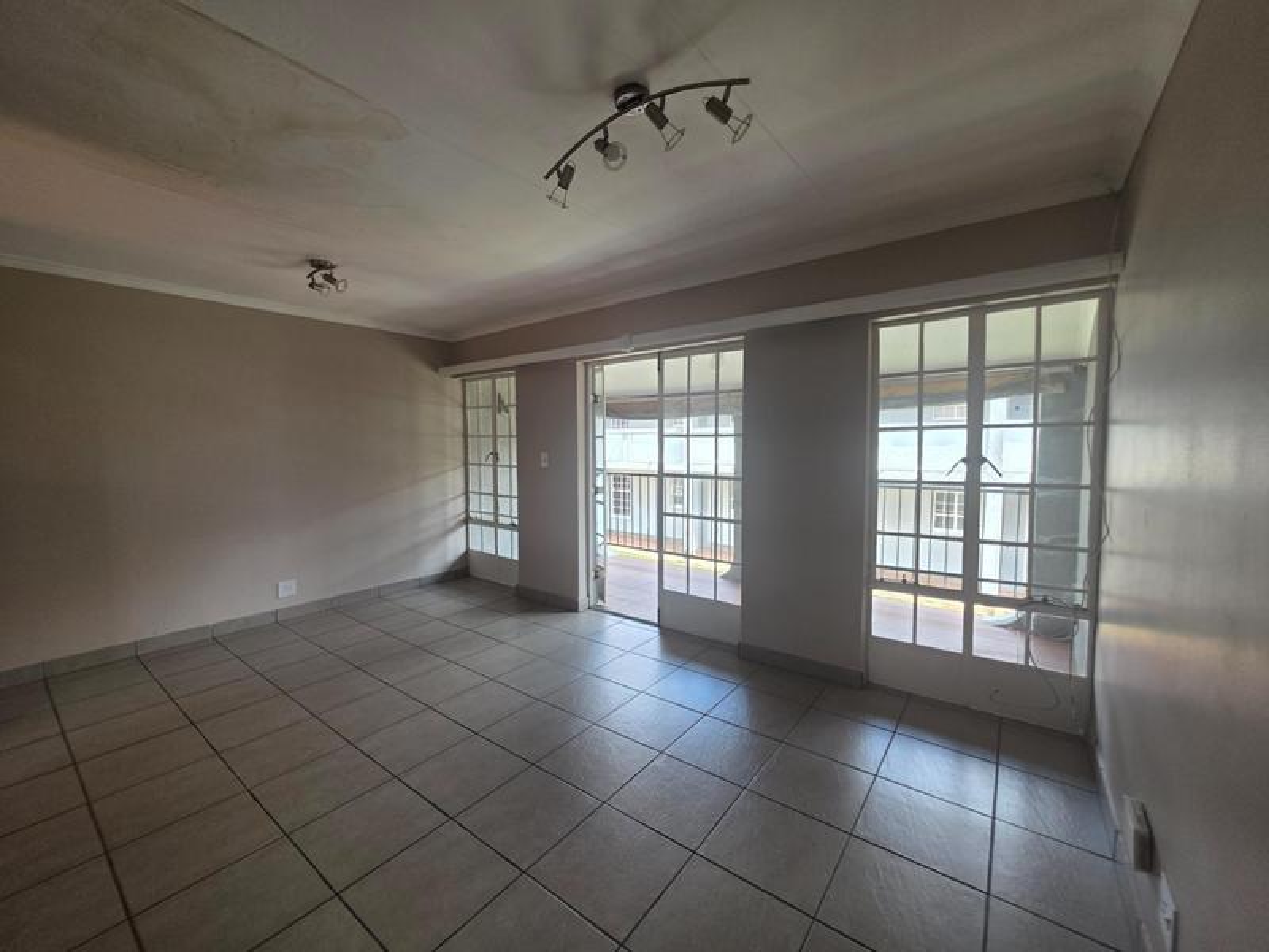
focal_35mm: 13
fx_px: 477
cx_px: 634
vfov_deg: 89.9
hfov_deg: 106.2
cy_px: 476
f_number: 1.9
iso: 50
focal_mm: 2.2
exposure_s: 1/100
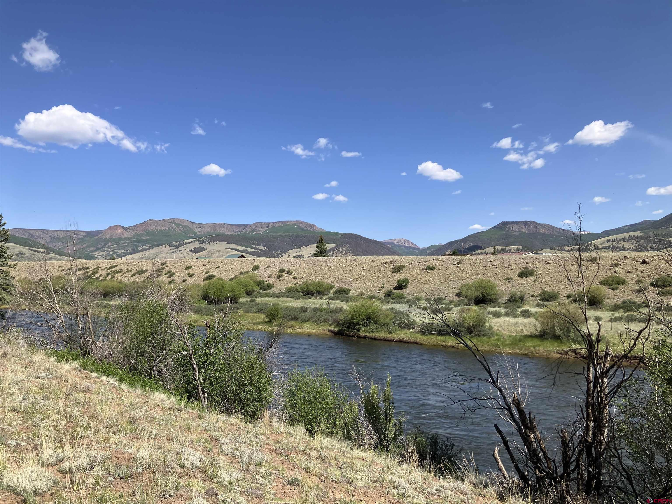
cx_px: 336
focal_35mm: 28
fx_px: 544
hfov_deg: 63.4
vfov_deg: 49.7
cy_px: 252
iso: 32
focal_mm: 3.99
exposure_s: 1/1869
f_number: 1.8
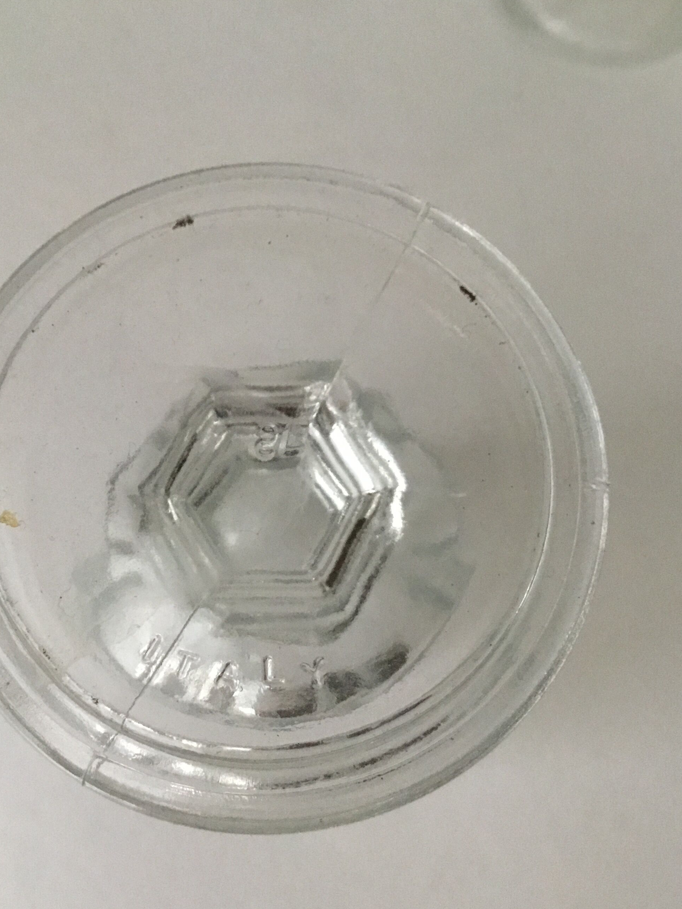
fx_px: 1024
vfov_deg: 47.8
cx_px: 281
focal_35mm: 39
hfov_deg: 36.7
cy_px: 495
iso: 250
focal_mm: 3.3
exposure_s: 1/33
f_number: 2.4
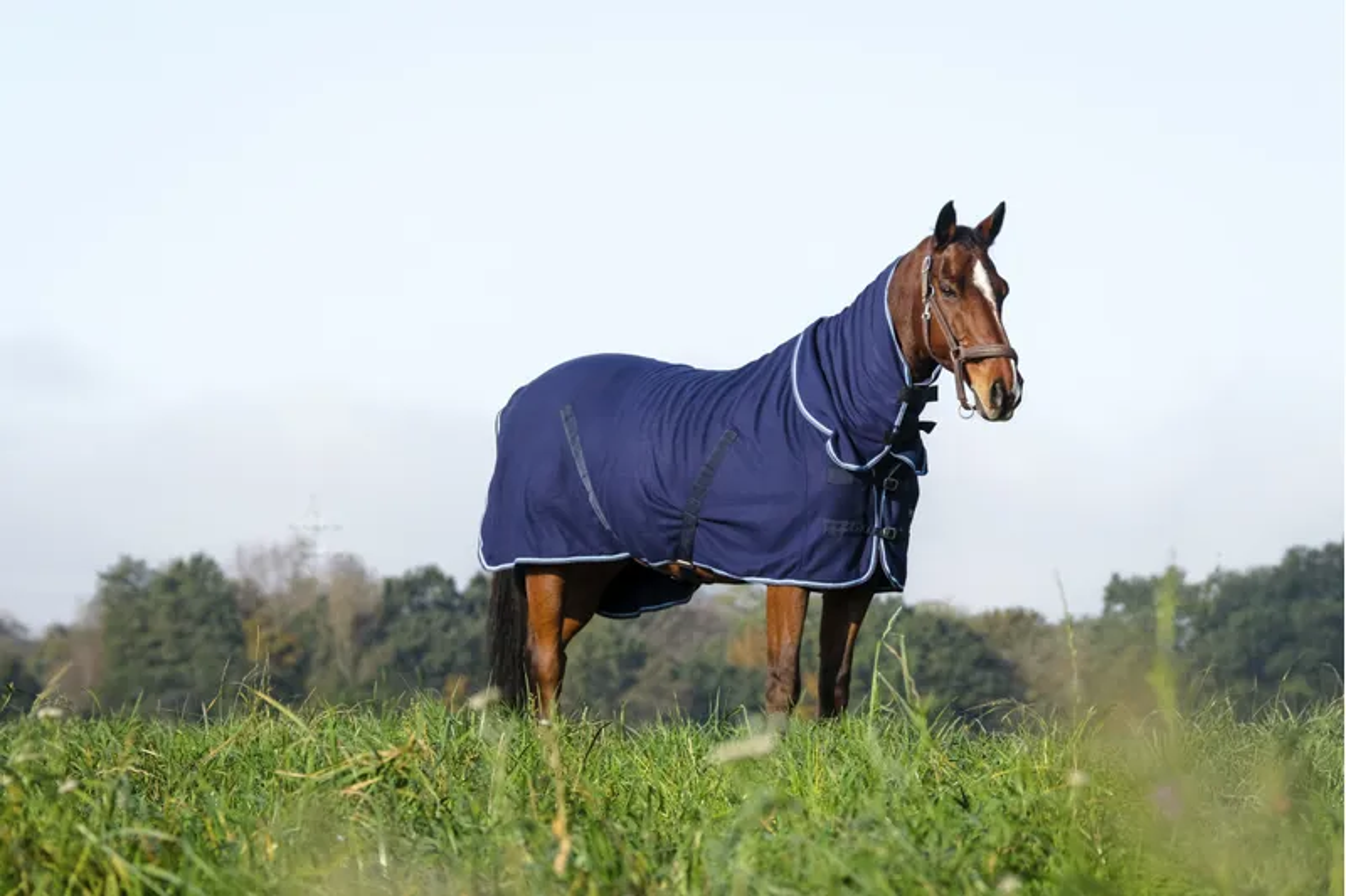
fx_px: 5607
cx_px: 673
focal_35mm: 150
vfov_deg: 9.1
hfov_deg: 13.7
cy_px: 448
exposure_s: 1/2000
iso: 800
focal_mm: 100.1
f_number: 5.6
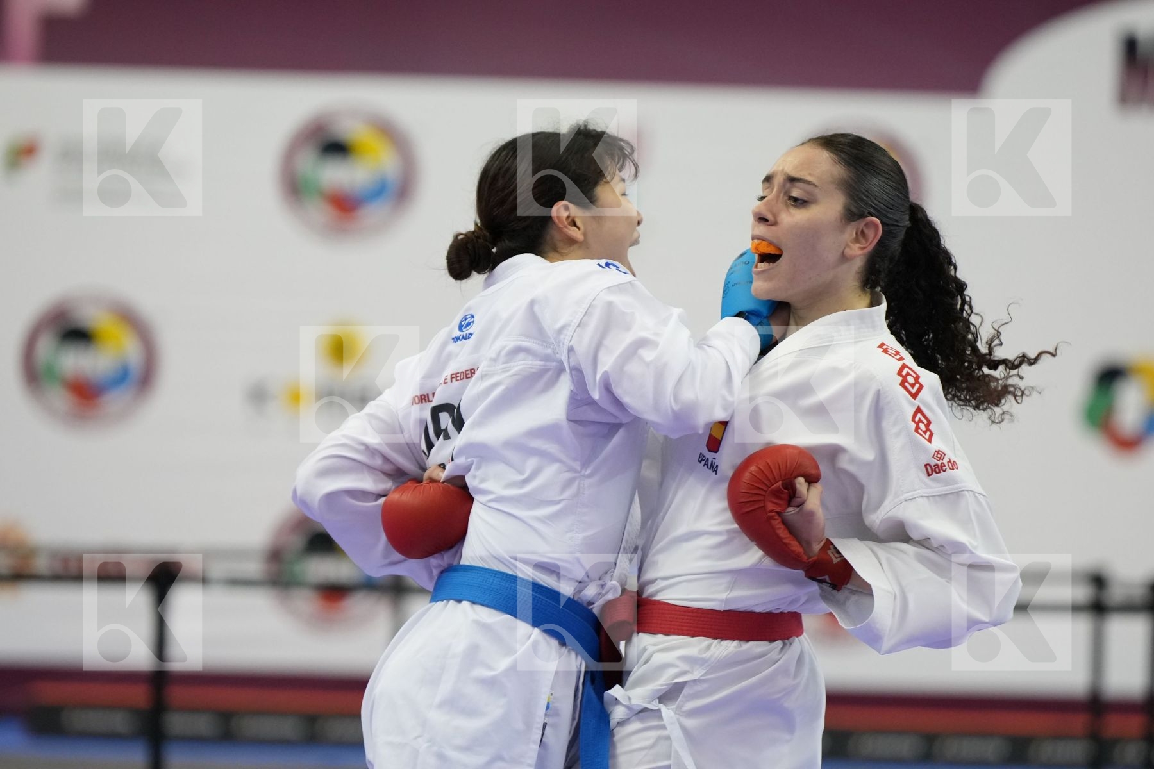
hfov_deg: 9.0
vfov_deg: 6.0
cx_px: 577
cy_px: 384
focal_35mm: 229
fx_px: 7340
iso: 2500
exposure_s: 1/1000
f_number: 2.8
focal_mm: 153
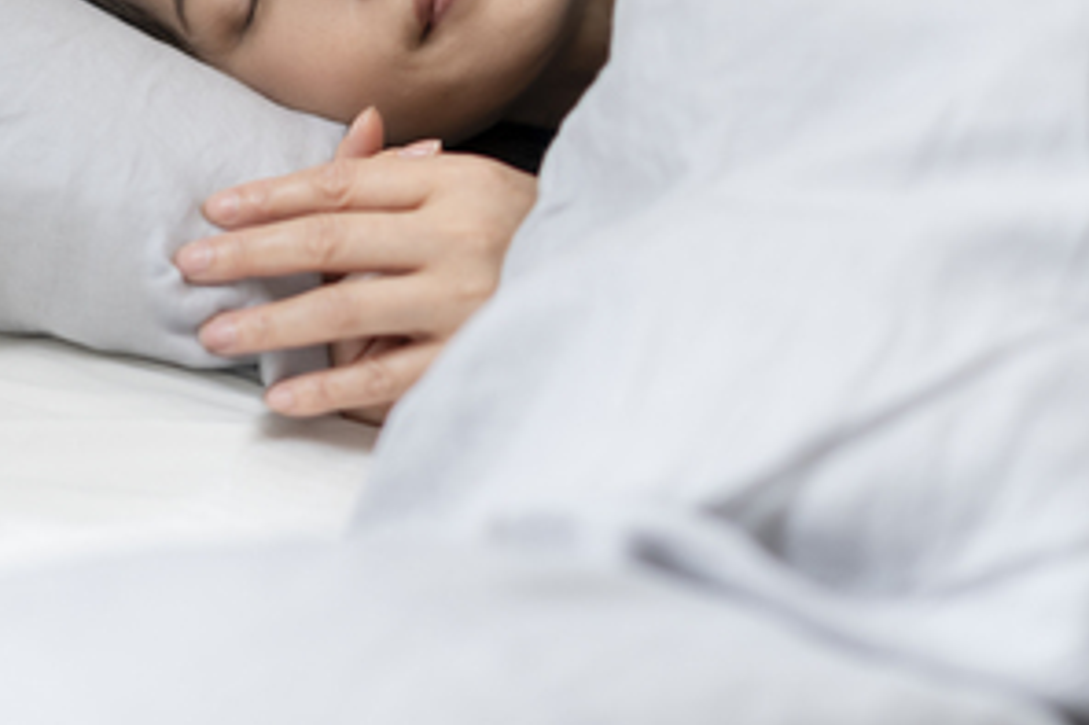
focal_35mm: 184
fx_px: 5563
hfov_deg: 11.2
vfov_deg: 7.4
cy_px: 151
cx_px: 419
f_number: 1.4
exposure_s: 1/125
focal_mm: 85
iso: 640
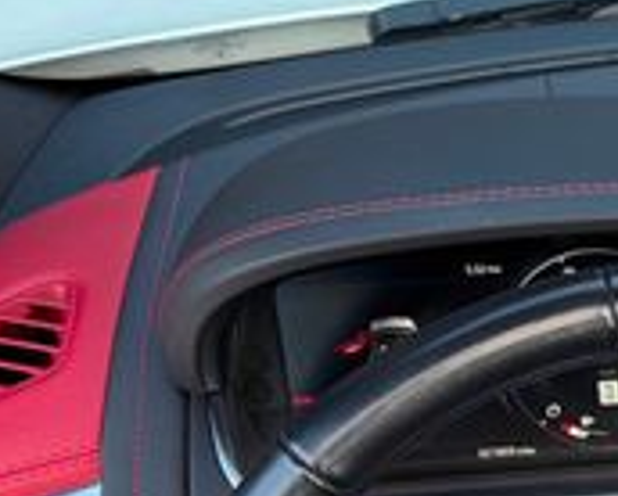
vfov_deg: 16.8
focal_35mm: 87
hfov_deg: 18.4
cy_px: 633
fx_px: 1593
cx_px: 1024
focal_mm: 6.76
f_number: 1.78
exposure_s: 1/184
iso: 200
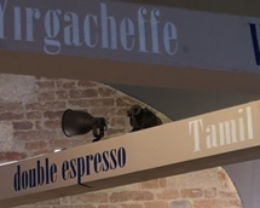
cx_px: 8
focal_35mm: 98
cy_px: 204
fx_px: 754
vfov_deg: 15.4
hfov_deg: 19.1
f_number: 1.8
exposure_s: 1/25
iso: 400
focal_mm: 3.95
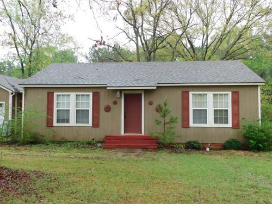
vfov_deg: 39.7
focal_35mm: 36
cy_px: 102
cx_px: 136
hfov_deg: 51.4
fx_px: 283
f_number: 3.5
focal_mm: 6.3
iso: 125
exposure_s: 1/100
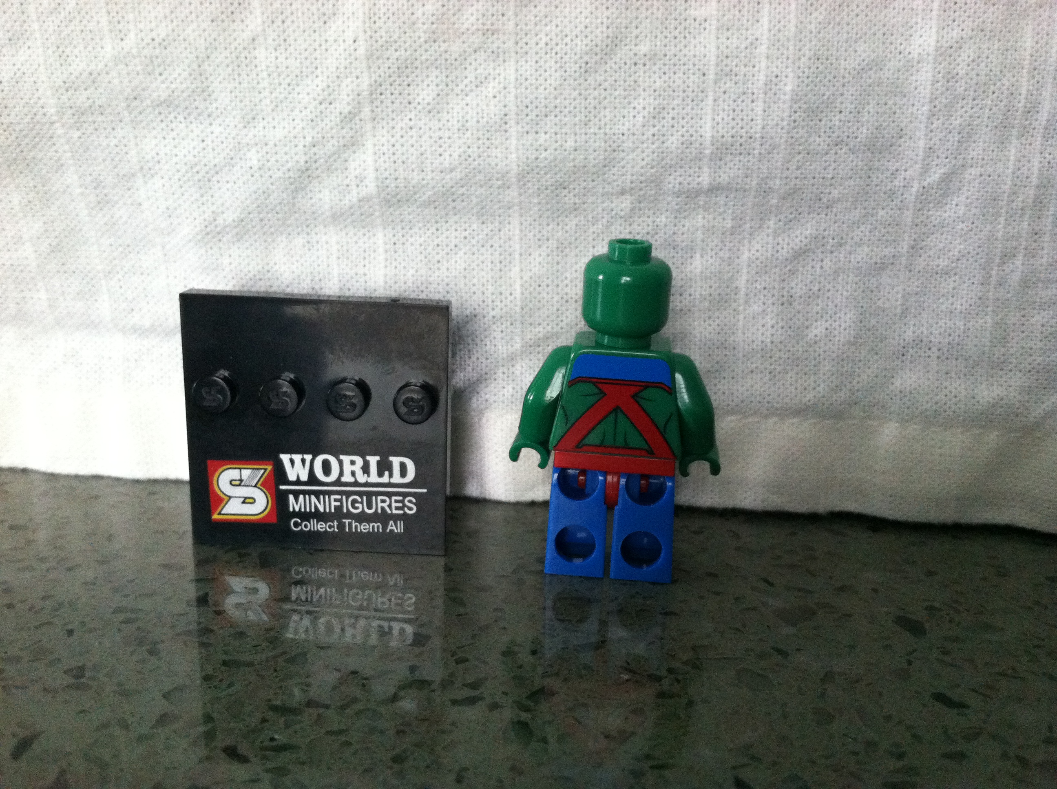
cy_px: 394
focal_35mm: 35
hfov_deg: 52.7
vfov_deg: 40.6
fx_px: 1067
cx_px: 528
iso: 320
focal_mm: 3.85
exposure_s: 1/15
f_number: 2.8
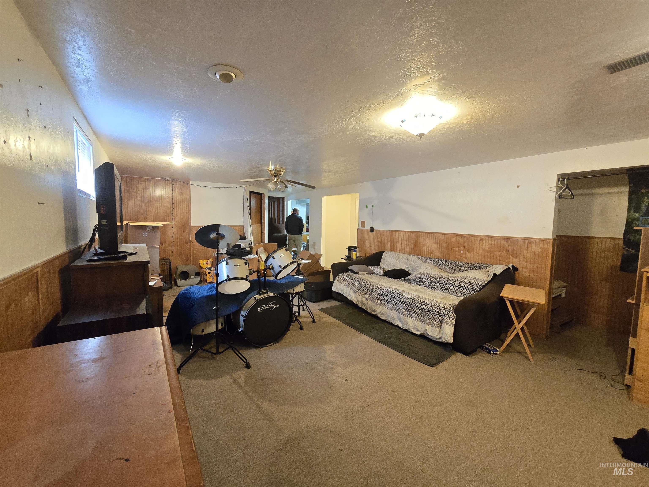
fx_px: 244
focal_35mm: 13
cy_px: 244
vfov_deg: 89.9
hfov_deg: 106.2
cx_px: 324
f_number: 2.2
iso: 1600
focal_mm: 2.2
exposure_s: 1/60
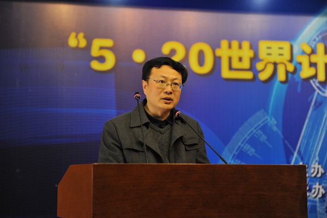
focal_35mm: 70
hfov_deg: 28.9
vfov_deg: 19.4
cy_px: 109
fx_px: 635
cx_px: 164
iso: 800
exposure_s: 1/50
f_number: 3.2
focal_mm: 70
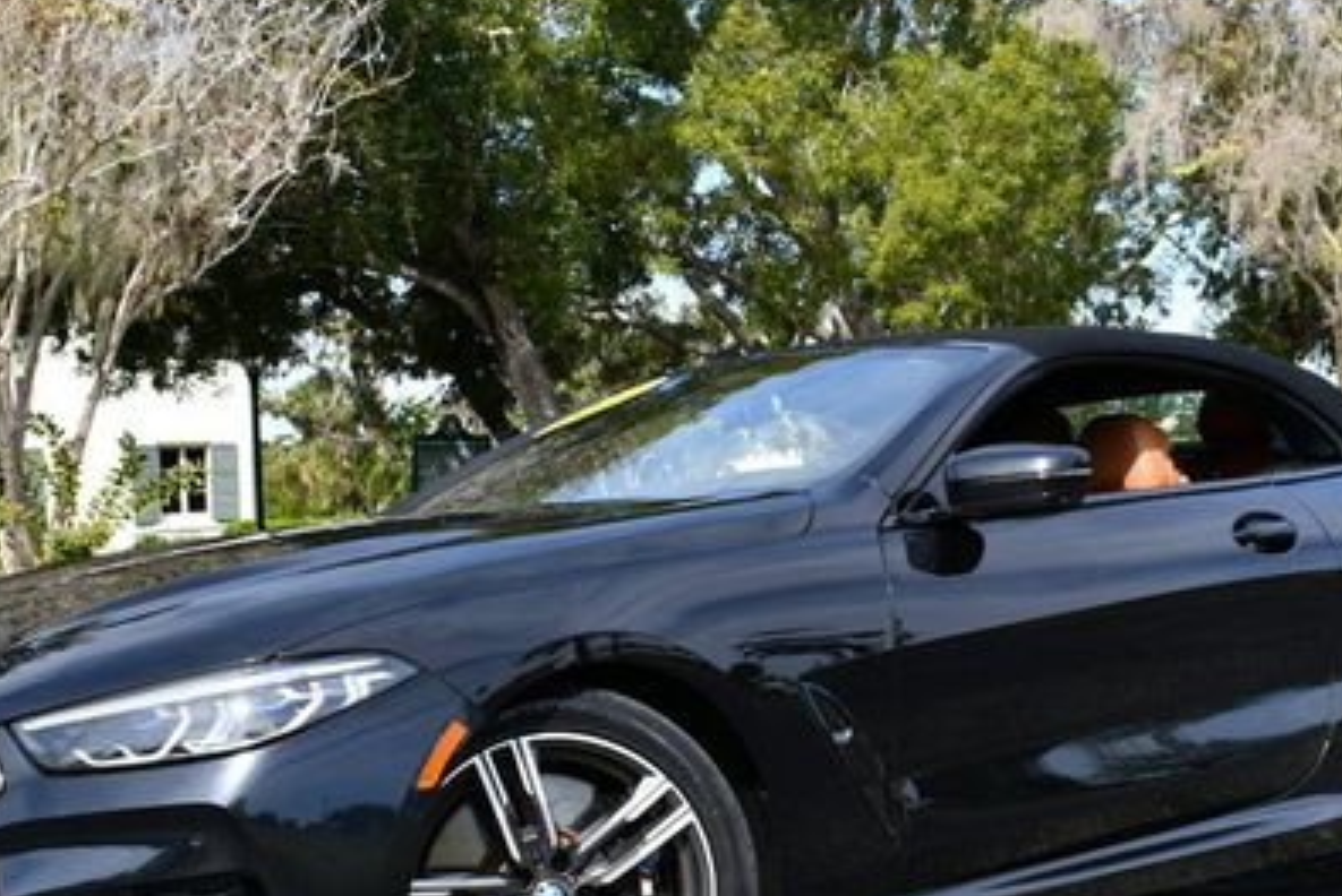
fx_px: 2537
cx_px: 690
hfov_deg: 29.6
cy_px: 512
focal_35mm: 68
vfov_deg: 20.0
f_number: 8
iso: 140
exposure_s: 1/250
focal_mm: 21
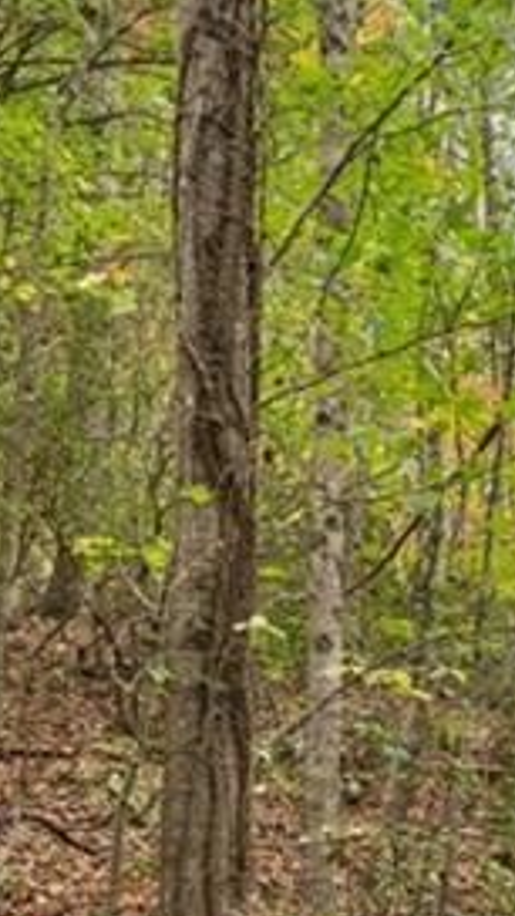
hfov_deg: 17.5
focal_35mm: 63
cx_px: 730
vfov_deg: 30.2
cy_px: 982
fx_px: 1529
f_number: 5.6
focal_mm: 16
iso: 100
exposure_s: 1/60
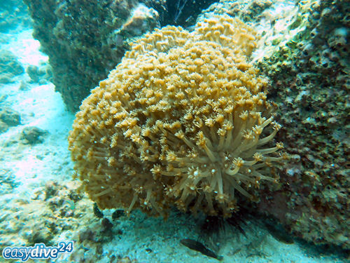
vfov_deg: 53.1
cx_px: 175
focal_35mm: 26
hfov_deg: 67.3
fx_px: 263
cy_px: 132
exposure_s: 1/60
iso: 80
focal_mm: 4.6
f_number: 3.2
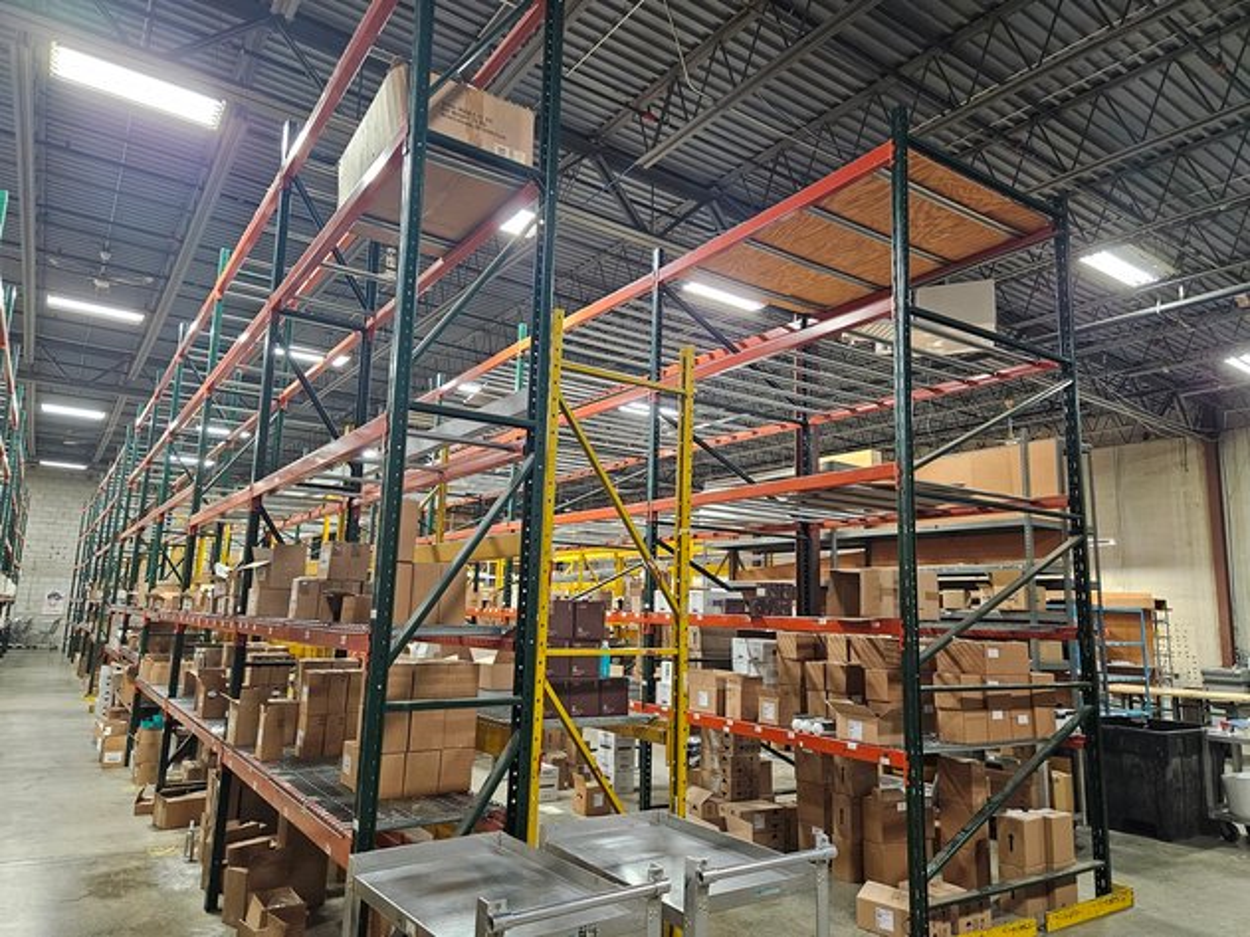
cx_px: 625
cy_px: 468
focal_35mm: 23
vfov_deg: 58.9
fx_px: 830
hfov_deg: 73.9
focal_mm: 5.4
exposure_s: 1/77
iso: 1000
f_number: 1.8
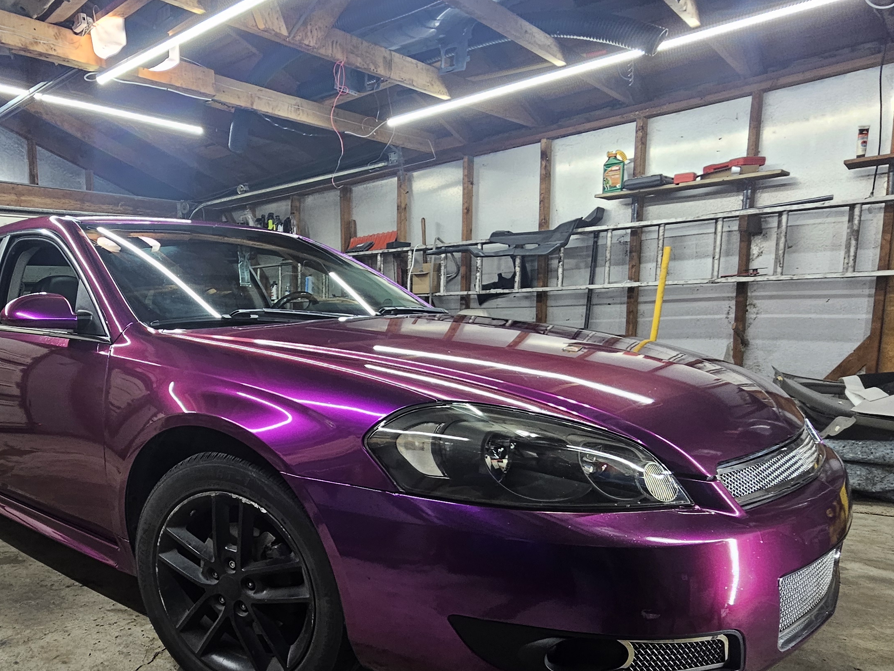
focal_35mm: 24
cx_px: 242
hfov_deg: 67.8
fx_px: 620
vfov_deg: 56.2
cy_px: 417
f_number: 2.2
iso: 80
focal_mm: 2.2
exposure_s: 1/60
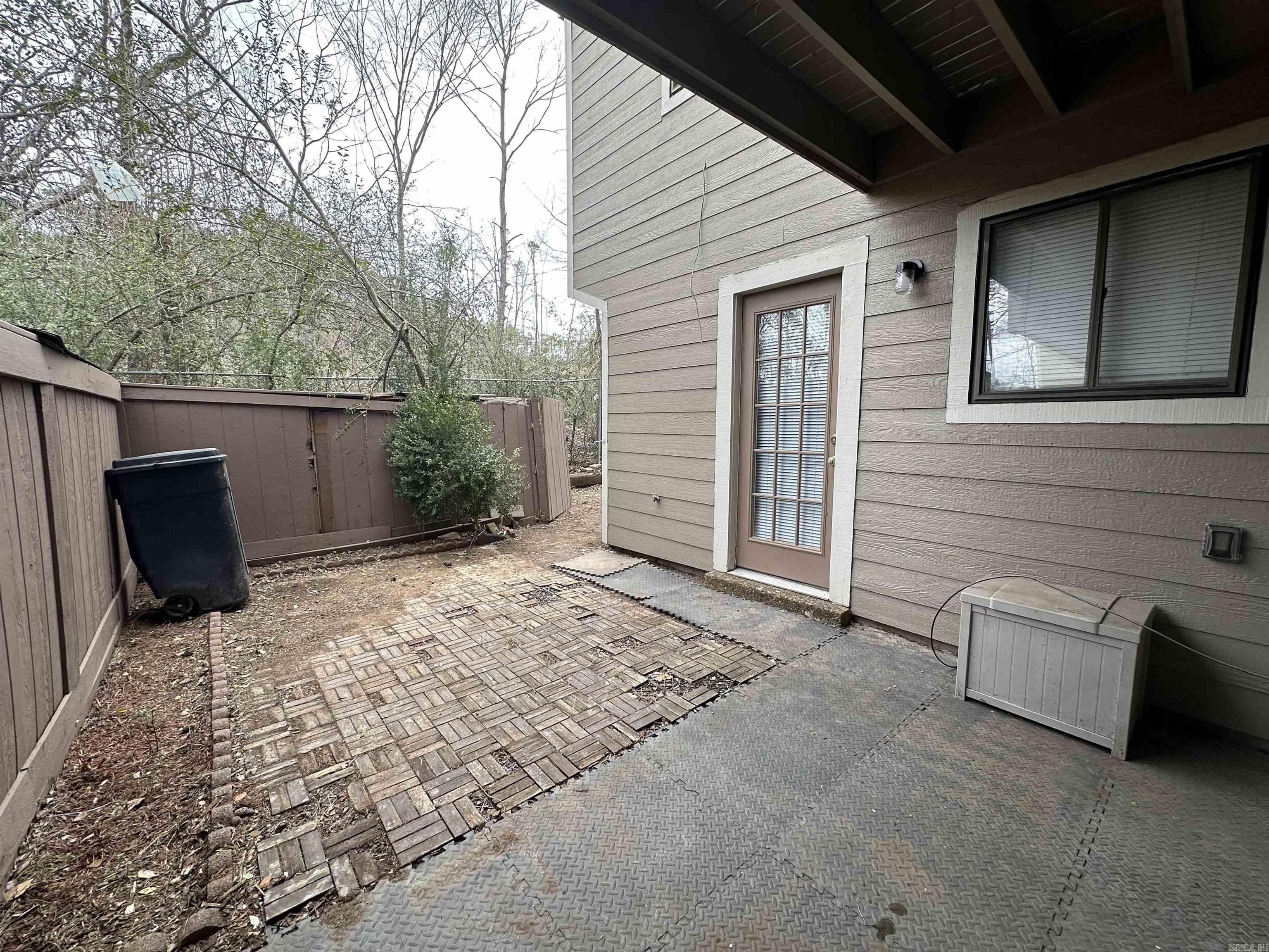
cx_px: 634
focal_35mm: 14
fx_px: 513
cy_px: 476
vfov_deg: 85.7
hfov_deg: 102.1
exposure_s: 1/137
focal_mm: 2.22
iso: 40
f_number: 2.2
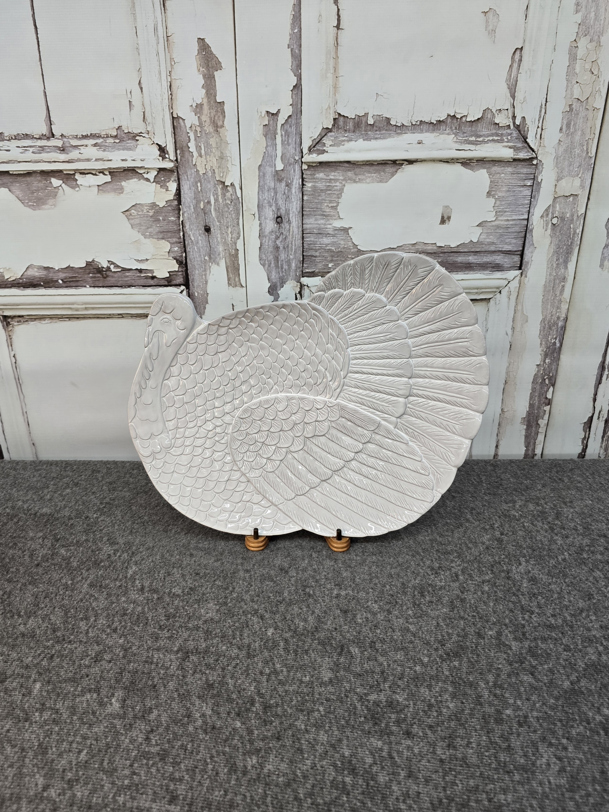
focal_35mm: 23
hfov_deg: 58.9
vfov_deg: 73.9
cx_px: 304
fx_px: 540
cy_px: 406
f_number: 1.7
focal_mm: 6.3
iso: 125
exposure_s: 1/120
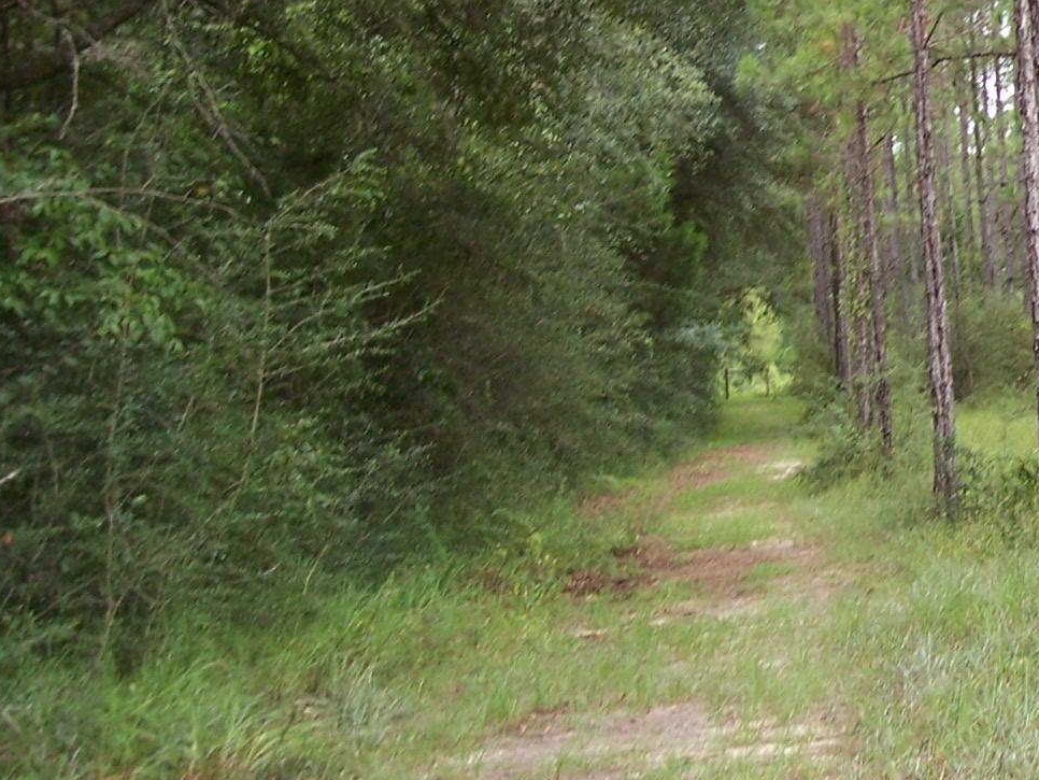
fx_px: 2792
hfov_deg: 20.1
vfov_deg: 15.7
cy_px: 59
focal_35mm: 93
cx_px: 1163
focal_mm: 8
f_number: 3.4
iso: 100
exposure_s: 1/90
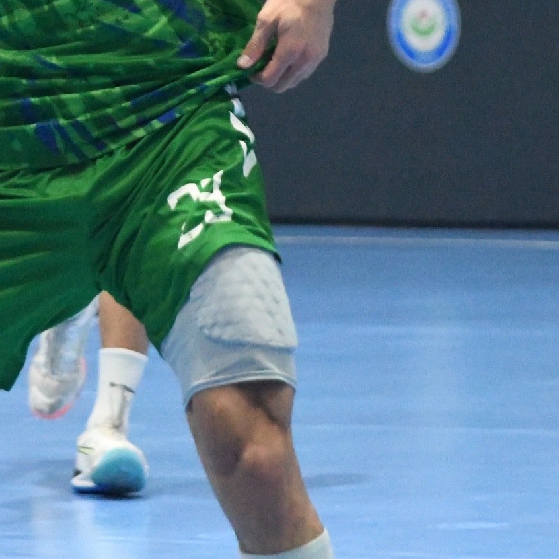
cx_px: 42
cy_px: 18
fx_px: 9263
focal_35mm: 507
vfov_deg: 3.5
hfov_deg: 3.5
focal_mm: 125
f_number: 4.8
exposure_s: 1/800
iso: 16000
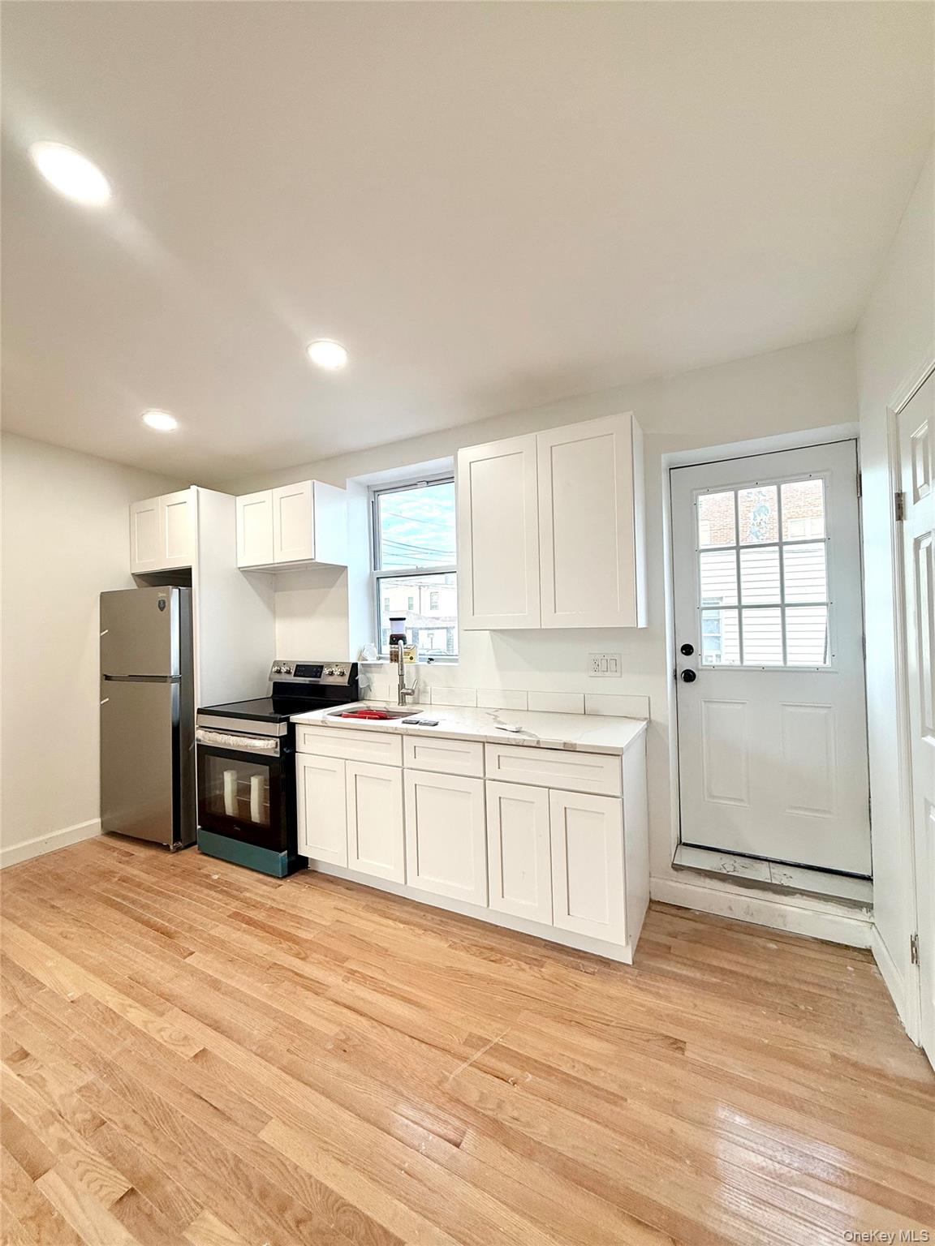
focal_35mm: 14
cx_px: 468
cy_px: 623
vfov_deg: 102.1
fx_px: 504
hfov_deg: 85.7
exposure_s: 1/120
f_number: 2.2
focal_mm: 2.22
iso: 100
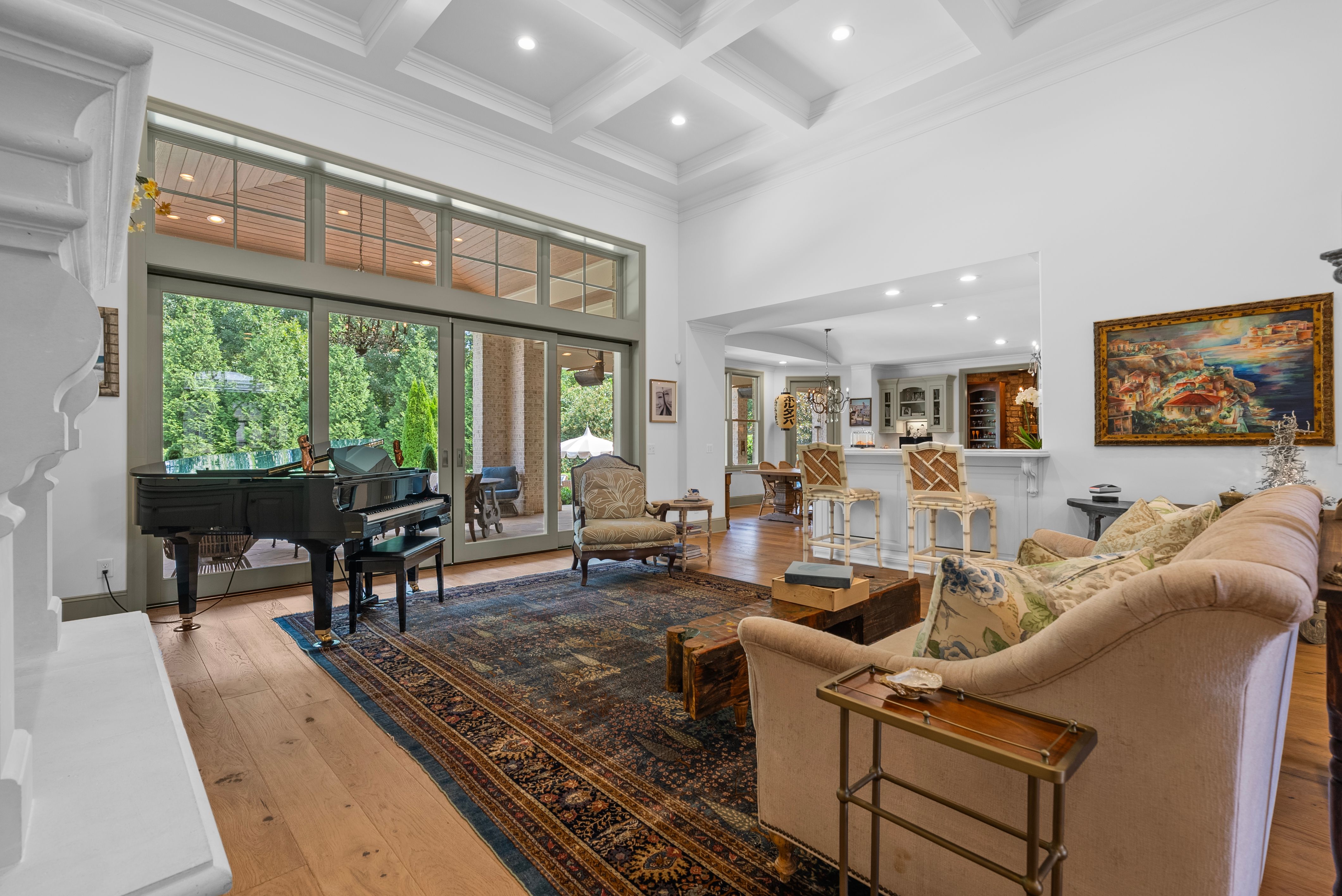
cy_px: 448
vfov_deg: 73.8
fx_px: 597
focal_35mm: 16
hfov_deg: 96.7
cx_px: 671
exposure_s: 1/4
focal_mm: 16
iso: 200
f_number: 8
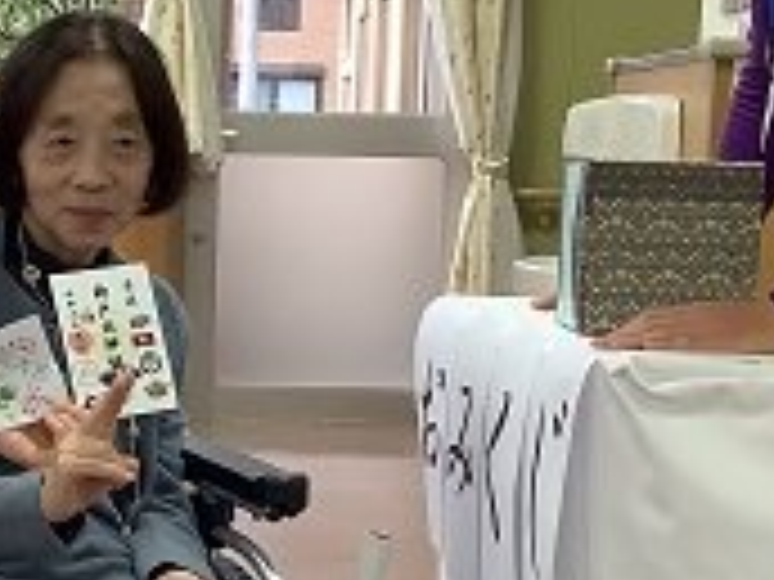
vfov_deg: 16.4
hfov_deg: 21.5
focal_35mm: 90
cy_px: 398
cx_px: 158
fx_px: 2012
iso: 64
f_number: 2.4
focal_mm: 3.3
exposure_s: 1/60
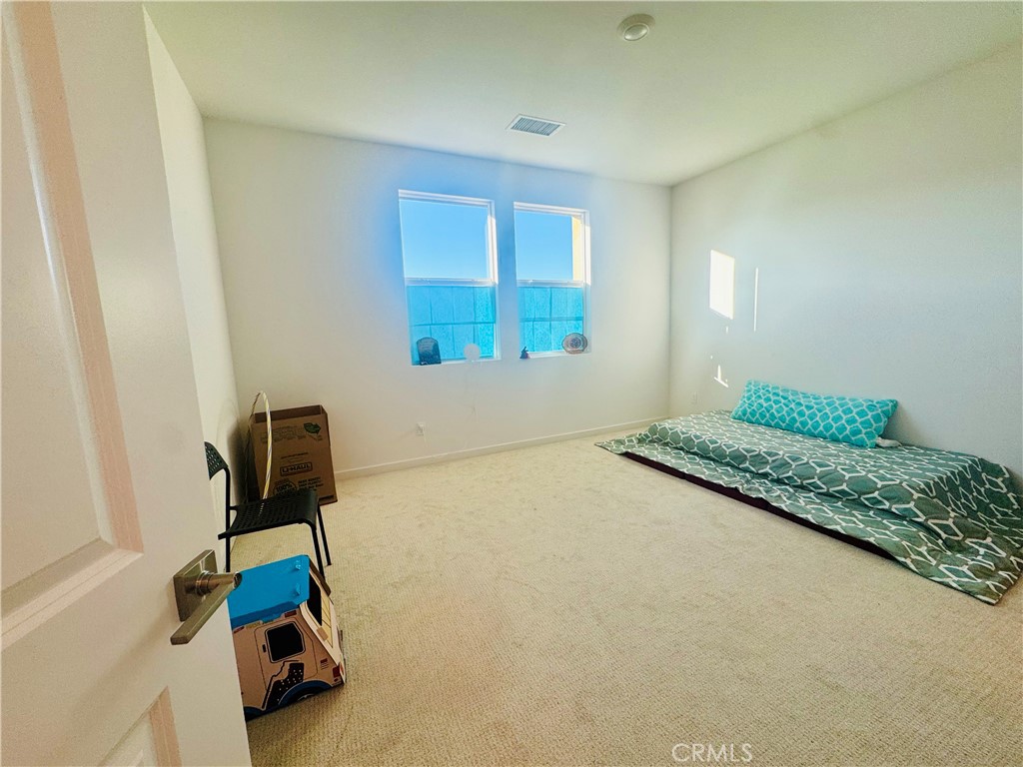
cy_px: 384
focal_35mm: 14
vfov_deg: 85.7
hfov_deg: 102.1
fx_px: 414
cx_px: 512
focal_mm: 2.22
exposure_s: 1/120
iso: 64
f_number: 2.2
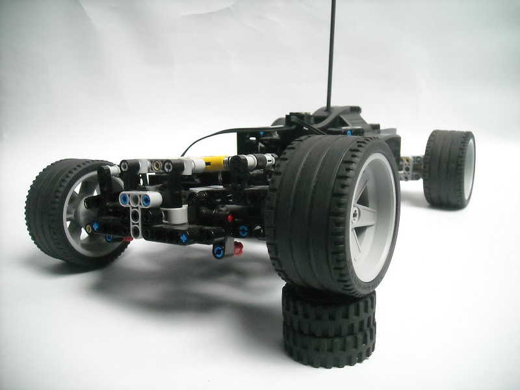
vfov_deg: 40.7
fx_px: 526
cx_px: 260
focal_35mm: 35
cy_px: 195
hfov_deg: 52.6
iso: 800
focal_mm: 5.7
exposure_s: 1/161
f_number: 2.8
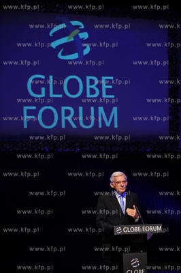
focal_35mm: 105
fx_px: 793
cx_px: 90
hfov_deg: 13.0
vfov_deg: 19.5
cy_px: 136
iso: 800
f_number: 4
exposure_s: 1/125
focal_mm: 105
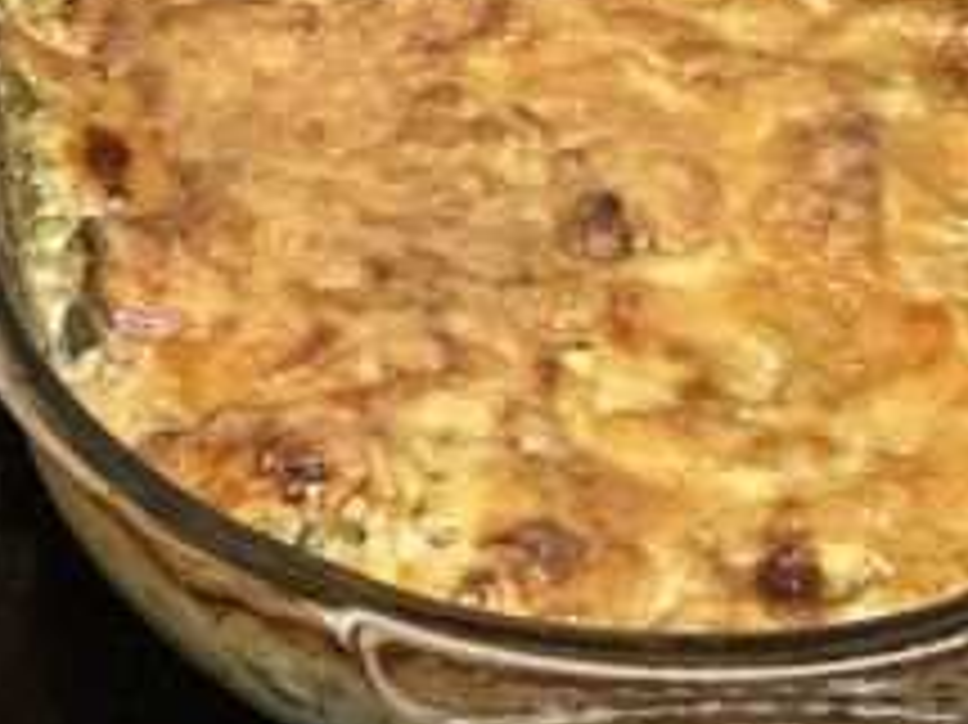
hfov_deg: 9.0
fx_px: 6009
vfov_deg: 6.9
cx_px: -342
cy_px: -135
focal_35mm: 215
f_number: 2.8
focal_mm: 9
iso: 800
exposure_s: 1/34
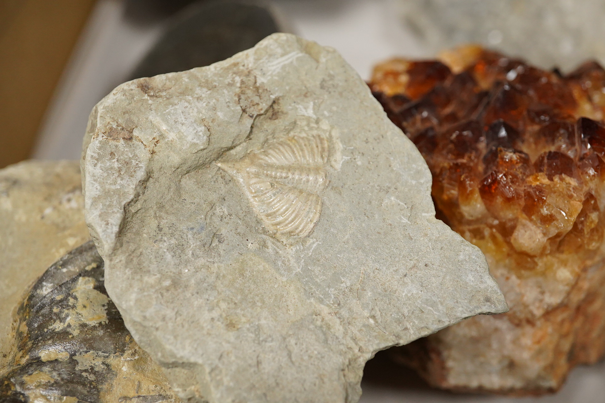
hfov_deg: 43.6
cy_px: 202
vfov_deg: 29.9
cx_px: 302
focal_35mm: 45
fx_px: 756
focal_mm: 30
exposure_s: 1/125
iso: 2500
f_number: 9
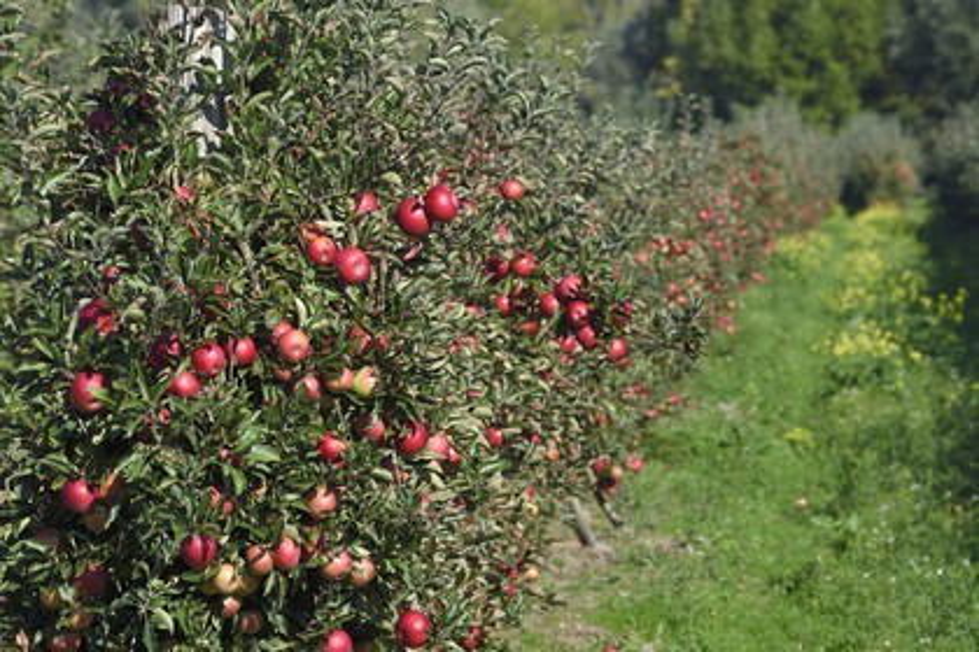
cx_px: 490
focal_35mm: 200
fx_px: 5438
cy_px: 326
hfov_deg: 10.3
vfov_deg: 6.9
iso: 200
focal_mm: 200
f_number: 10
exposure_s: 1/250
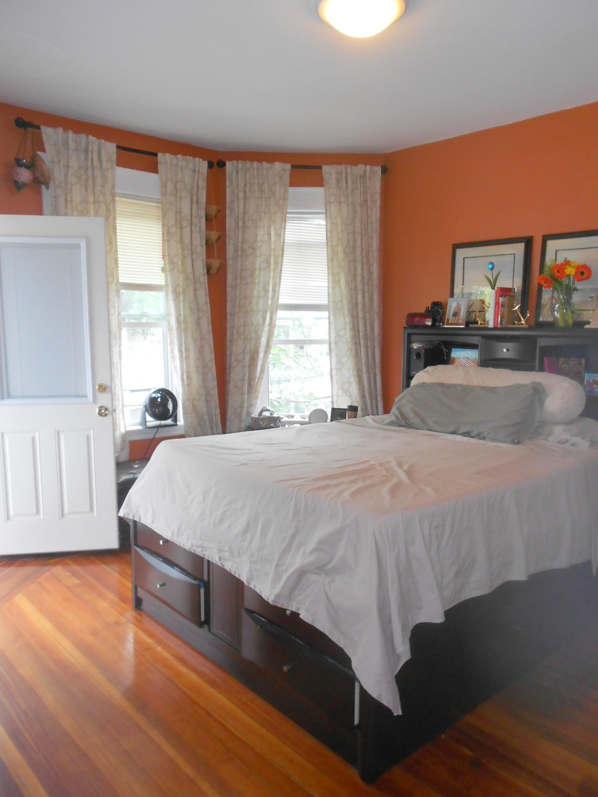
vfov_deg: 67.3
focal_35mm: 26
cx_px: 299
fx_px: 599
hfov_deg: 53.1
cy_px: 398
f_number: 3.2
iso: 160
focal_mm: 4.6
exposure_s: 1/30
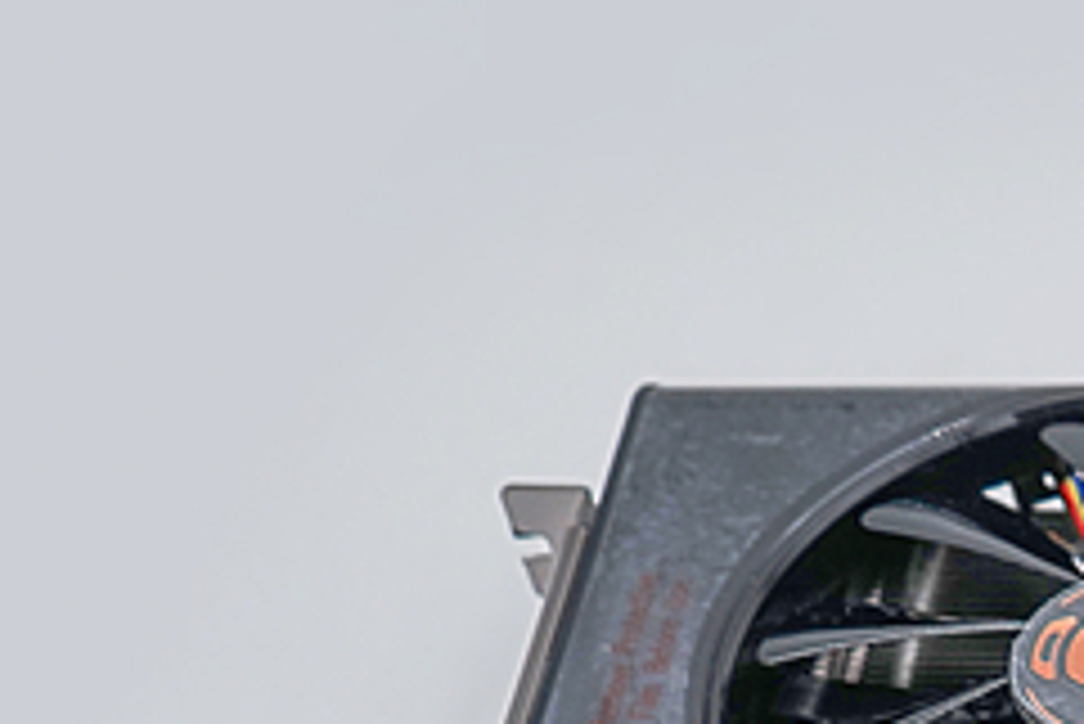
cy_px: 1432
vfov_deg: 9.8
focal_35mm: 130
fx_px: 3917
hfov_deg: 13.9
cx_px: 2002
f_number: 4
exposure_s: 1/250
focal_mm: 32
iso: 100
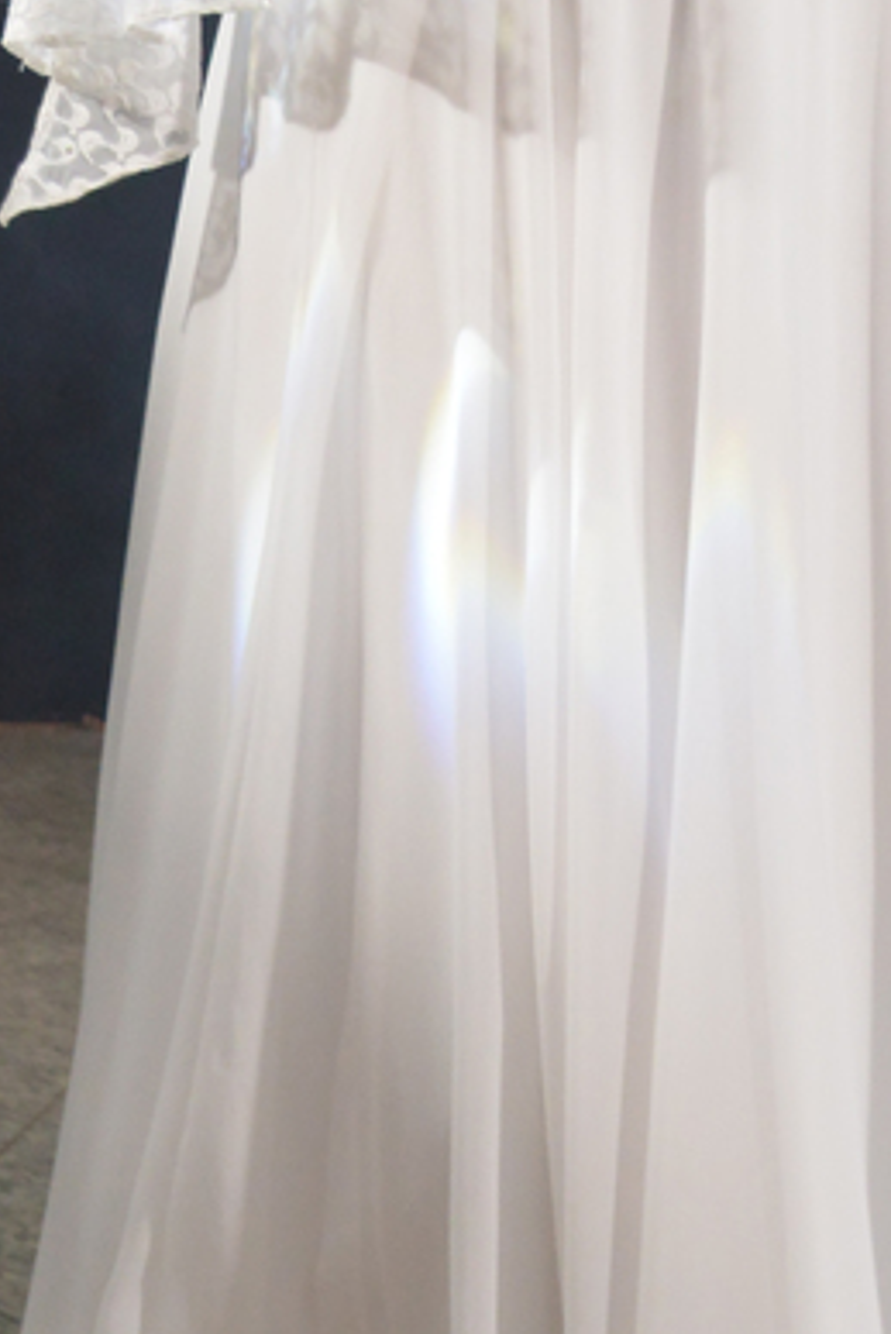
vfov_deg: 11.3
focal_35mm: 176
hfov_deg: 7.7
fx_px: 6528
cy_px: -536
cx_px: 1349
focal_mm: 38
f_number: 6.3
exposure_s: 1/100
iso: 1600
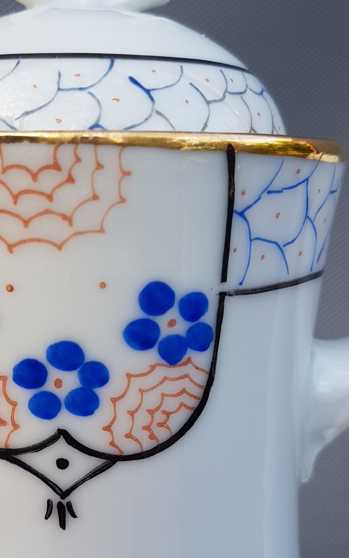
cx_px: 85
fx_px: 639
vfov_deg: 47.2
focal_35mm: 42
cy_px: 264
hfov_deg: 30.0
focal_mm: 4.2
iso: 40
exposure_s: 1/191
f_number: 1.7
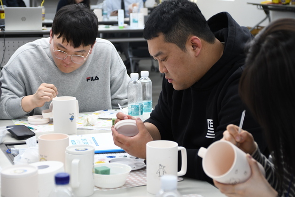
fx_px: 688
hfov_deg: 24.2
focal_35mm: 84
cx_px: 148
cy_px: 98
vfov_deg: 16.3
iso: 1000
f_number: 5
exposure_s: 1/100
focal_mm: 56
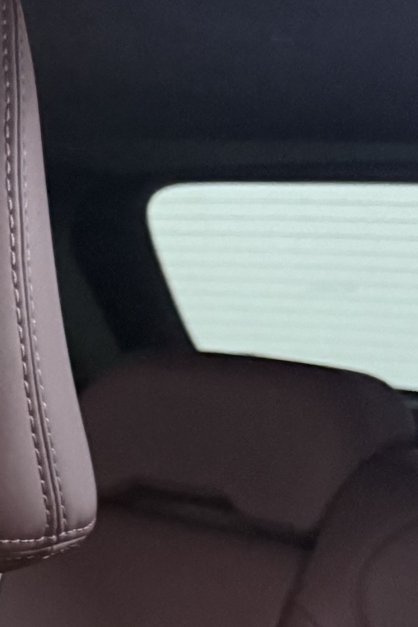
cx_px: -682
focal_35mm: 102
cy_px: 578
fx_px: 1776
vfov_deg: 19.6
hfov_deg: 10.8
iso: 640
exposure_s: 1/49
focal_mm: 6.76
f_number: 1.78
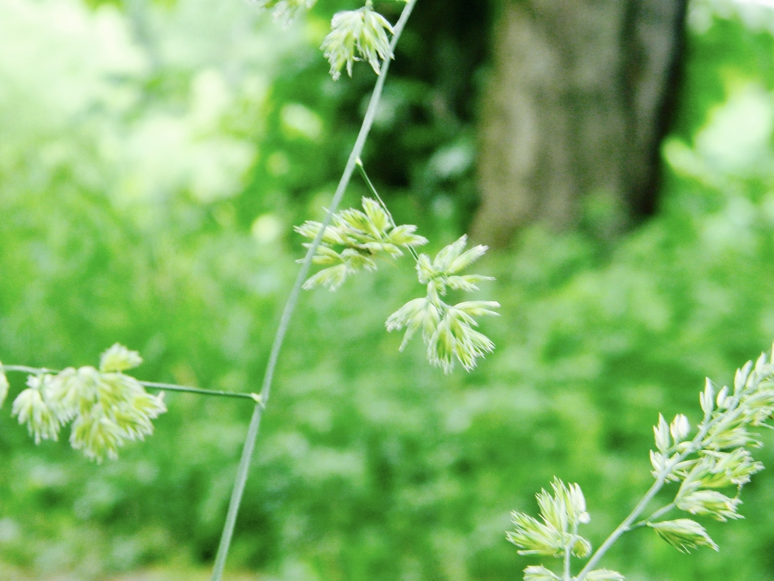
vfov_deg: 14.1
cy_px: 290
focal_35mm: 105
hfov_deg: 18.7
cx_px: 387
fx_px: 2348
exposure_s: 1/30
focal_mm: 19
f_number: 4.7
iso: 221
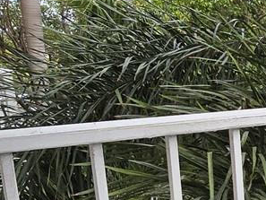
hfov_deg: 21.4
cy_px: 180
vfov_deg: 20.6
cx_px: 437
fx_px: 538
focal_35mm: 70
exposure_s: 1/2000
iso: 100
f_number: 2.2
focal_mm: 2.2
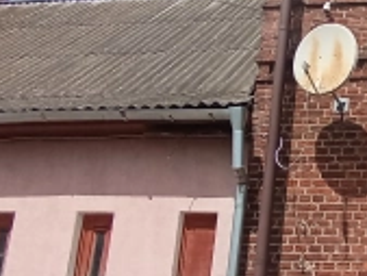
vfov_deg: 24.8
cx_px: 434
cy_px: 163
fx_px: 626
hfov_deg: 28.6
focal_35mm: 59
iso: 50
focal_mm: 1.65
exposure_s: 1/1577
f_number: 2.2
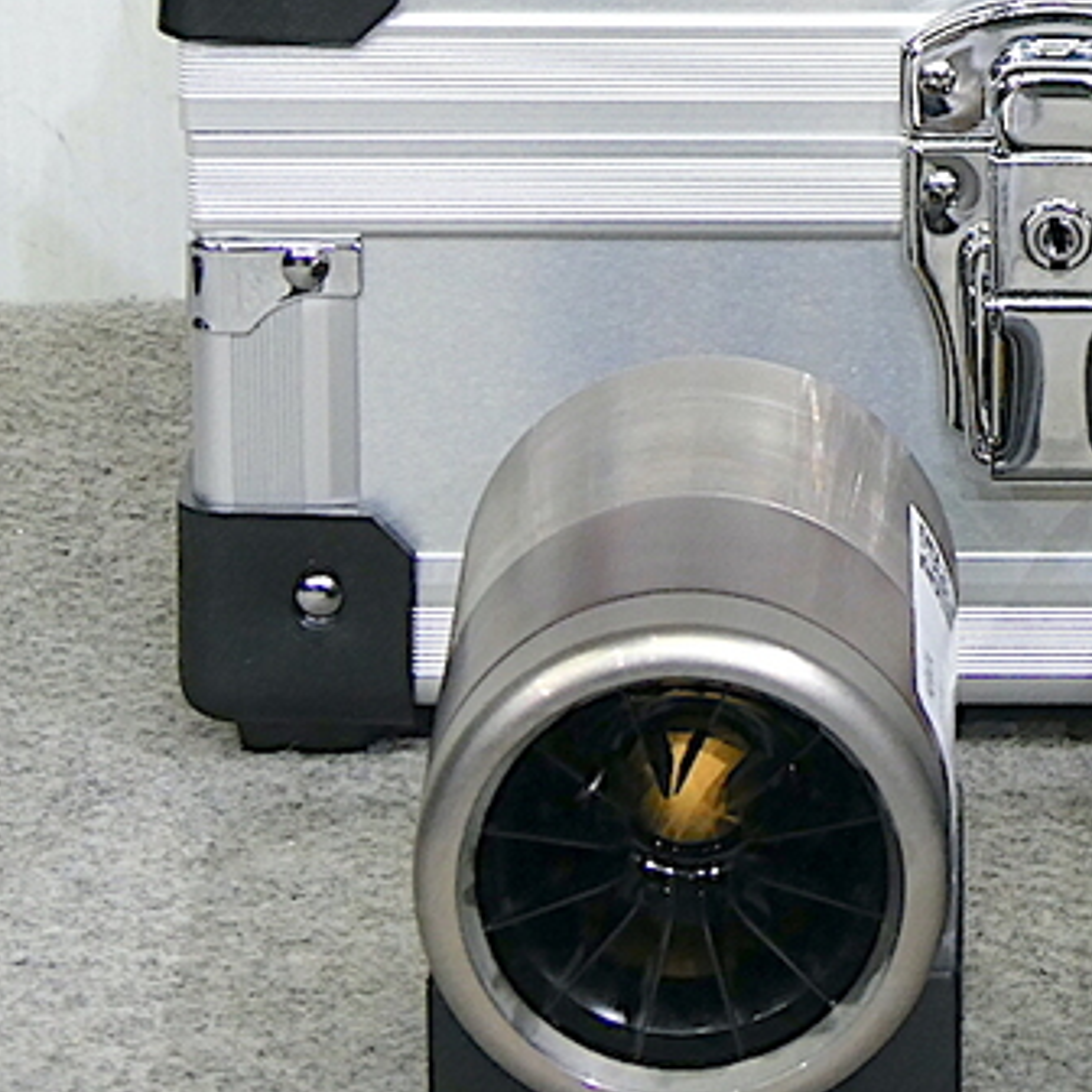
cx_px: 1034
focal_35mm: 268
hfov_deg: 6.5
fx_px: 9565
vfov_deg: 6.5
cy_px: 136
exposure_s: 1/10
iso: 200
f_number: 5.1
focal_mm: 19
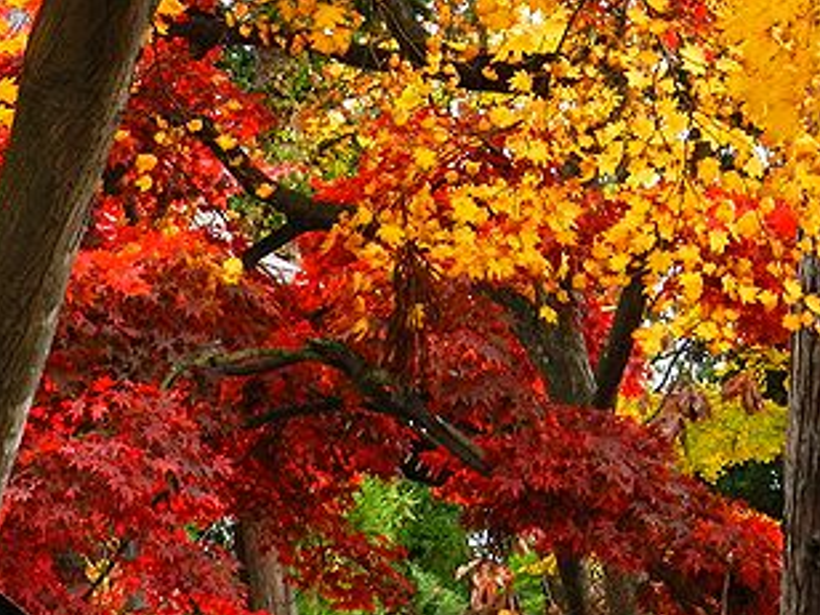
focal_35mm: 227
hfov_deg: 8.7
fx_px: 5377
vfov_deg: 6.5
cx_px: 402
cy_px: -71
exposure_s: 1/200
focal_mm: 17.7
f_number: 5.6
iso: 400
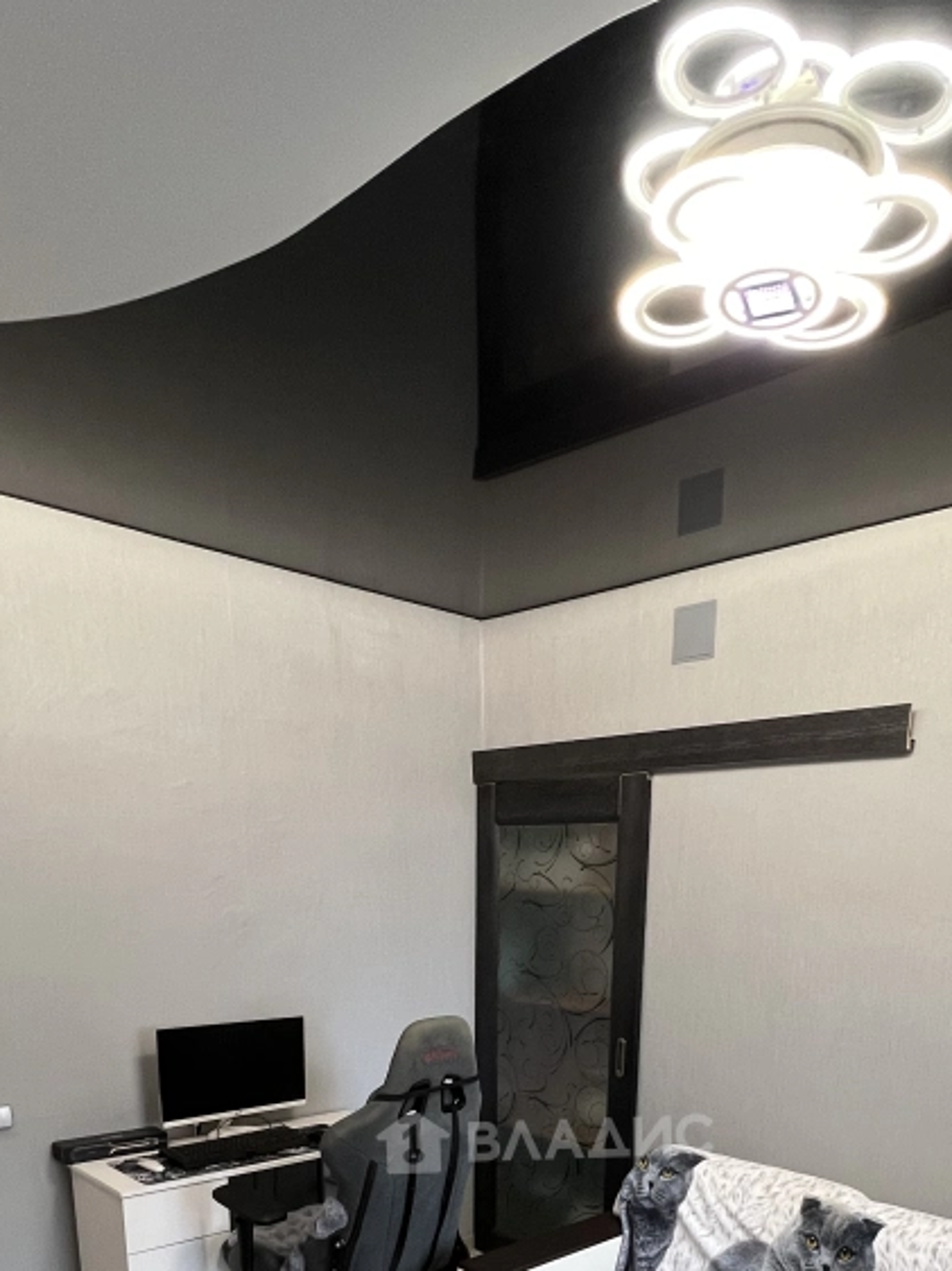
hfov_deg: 54.6
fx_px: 917
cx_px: 547
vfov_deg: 59.4
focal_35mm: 25
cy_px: 1138
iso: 250
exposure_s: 1/60
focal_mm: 1.57
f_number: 1.8
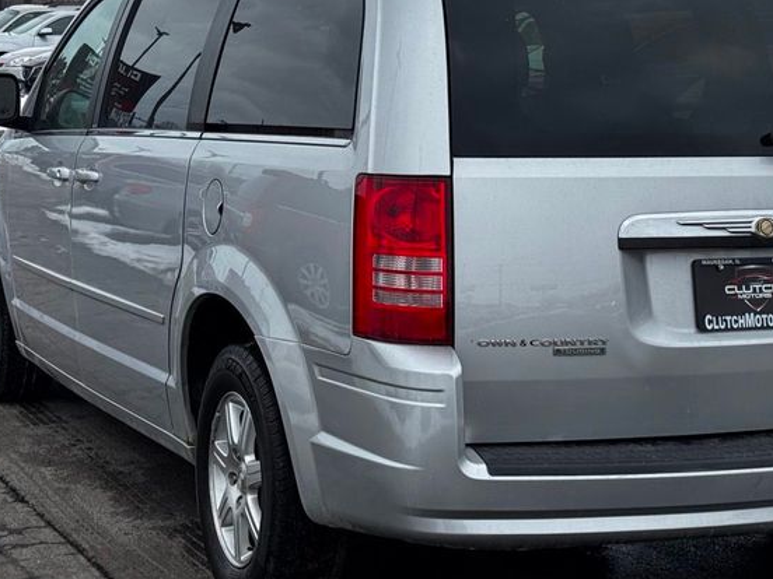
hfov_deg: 21.9
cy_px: 211
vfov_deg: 16.6
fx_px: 1987
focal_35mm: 89
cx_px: 520
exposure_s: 1/1011
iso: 64
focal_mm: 6.76
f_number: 1.78
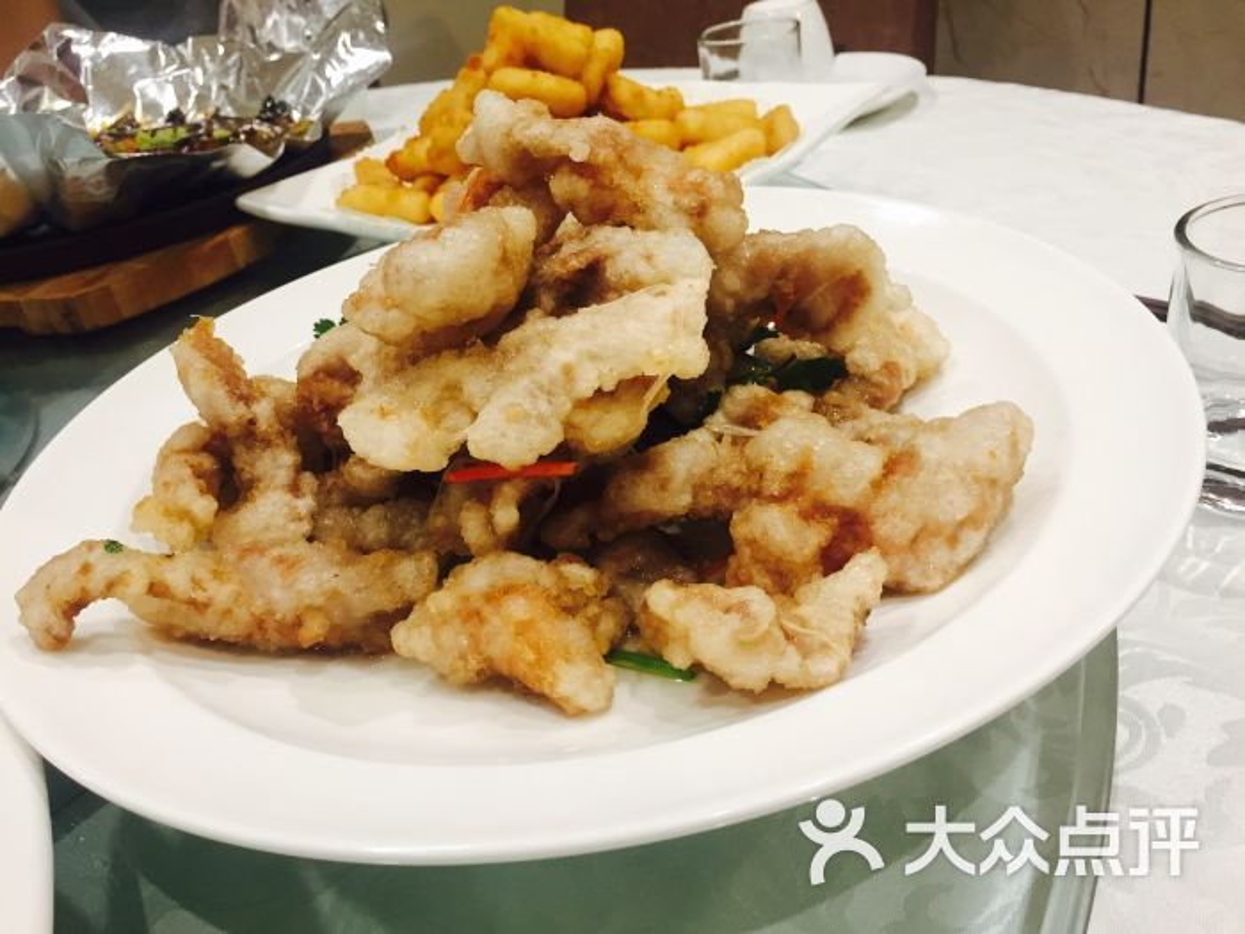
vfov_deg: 48.2
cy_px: 467
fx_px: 1043
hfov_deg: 61.7
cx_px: 622
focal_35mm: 29
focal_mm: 4.15
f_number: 2.2
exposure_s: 1/33
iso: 100
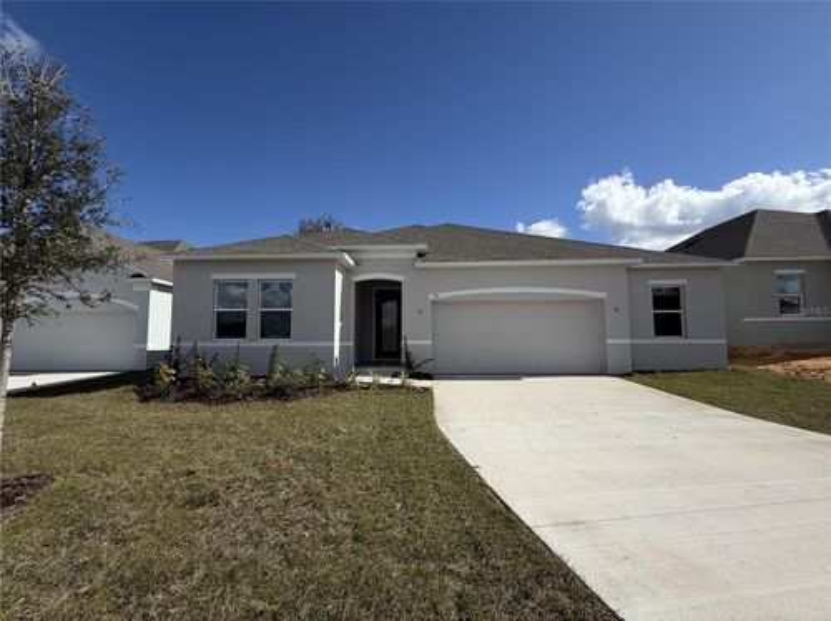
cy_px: 310
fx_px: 336
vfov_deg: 85.6
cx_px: 416
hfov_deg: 102.1
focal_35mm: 14
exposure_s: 1/1534
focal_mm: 2.22
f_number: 2.2
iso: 20
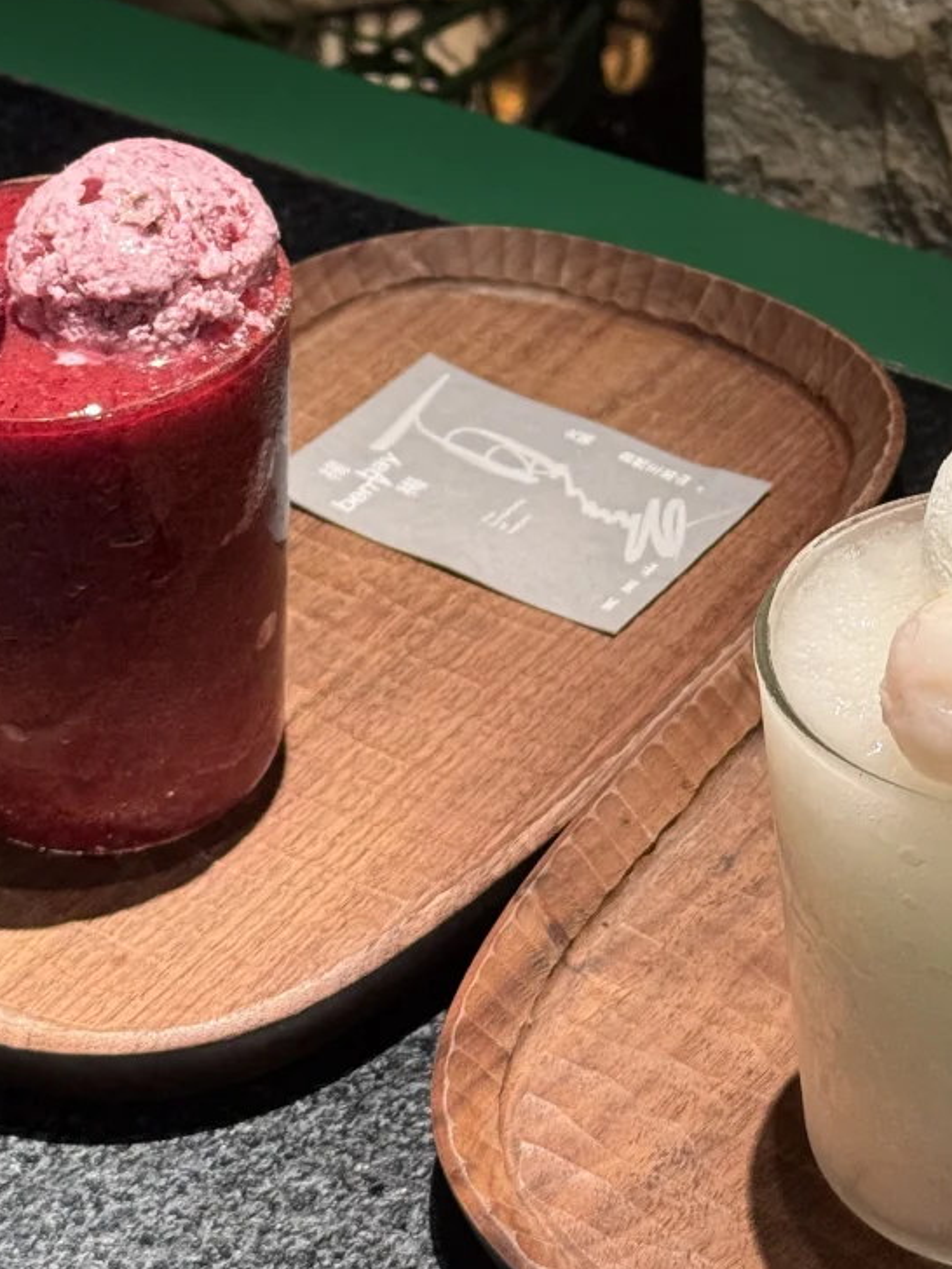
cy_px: 268
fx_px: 3484
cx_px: 764
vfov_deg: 20.4
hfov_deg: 15.5
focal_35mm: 95
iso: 160
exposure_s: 1/60
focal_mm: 6.76
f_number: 1.78
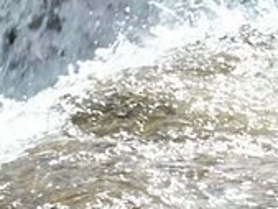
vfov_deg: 2.1
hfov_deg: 2.8
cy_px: -46
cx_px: -237
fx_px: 5634
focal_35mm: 701
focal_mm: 37.38
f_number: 9.5
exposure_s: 1/180
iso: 100
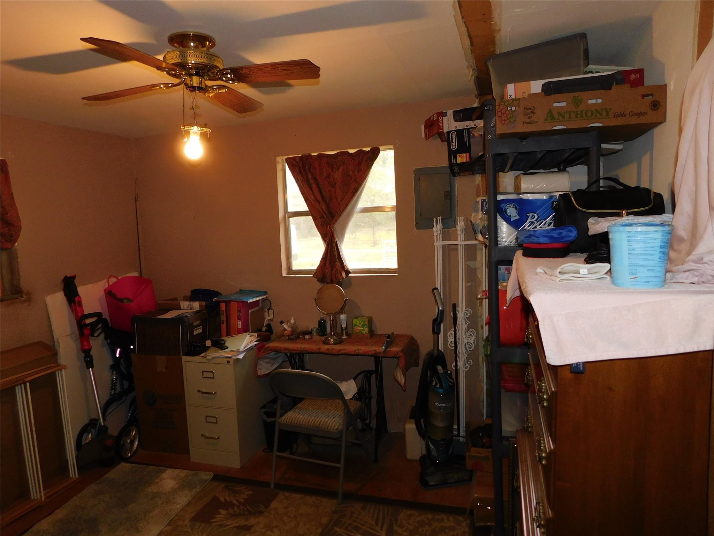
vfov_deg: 58.9
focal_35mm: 23
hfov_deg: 73.9
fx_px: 474
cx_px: 357
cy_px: 268
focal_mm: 4
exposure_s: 1/30
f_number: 3
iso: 200
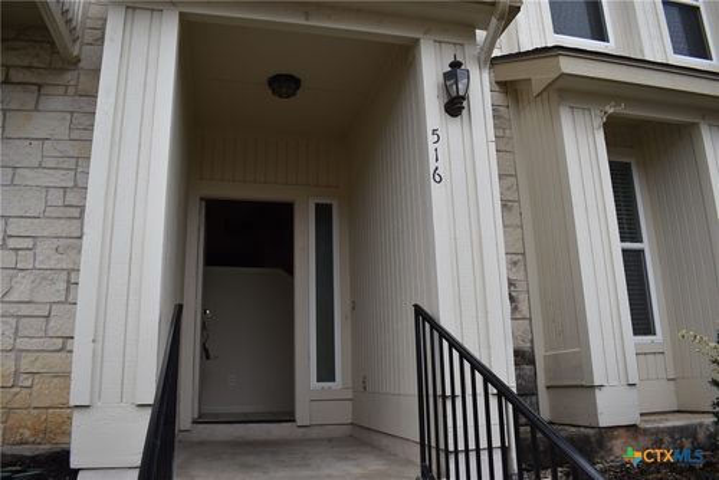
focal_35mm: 27
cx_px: 360
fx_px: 540
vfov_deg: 48.0
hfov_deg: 67.4
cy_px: 240
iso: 100
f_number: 5
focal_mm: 18
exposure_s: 1/250
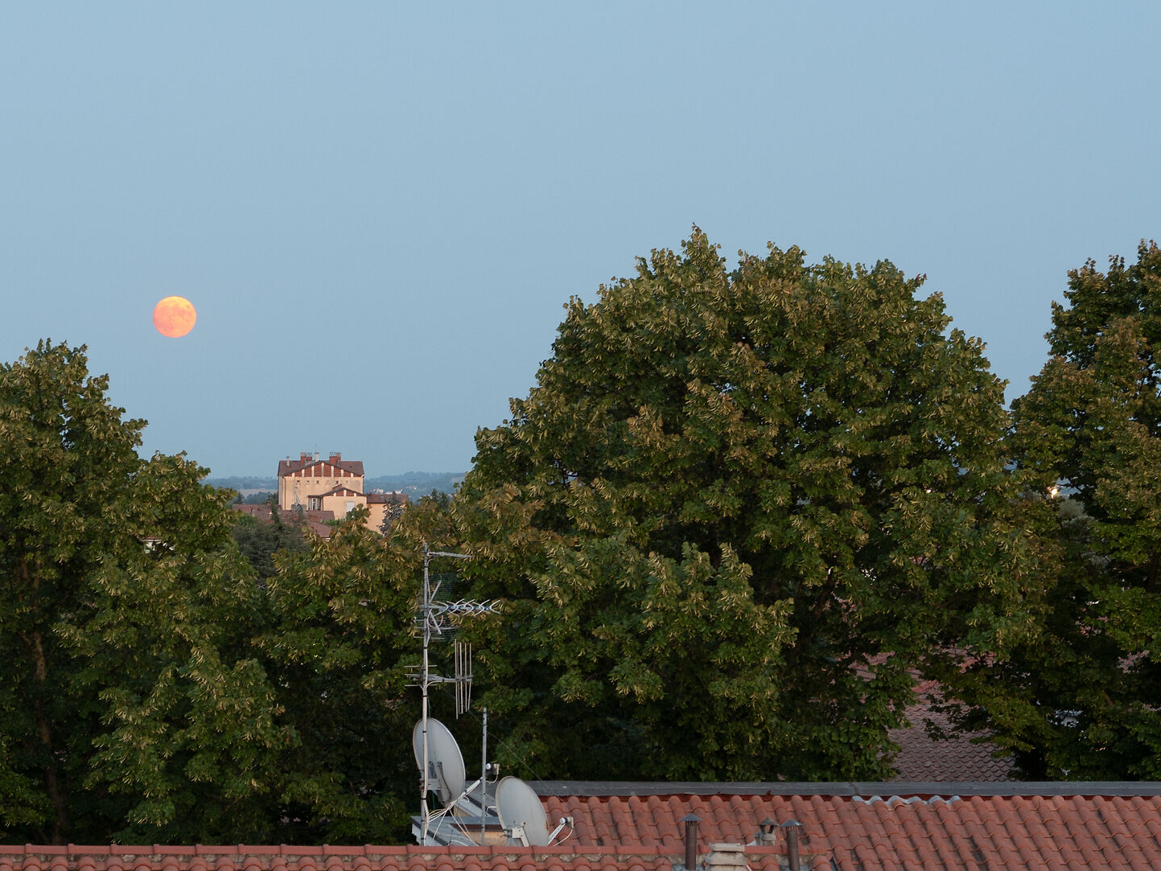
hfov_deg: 13.7
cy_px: 401
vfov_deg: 10.4
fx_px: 4797
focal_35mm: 143
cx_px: 278
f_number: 4
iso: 200
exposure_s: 1/2.5
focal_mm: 43
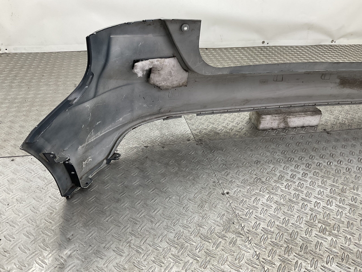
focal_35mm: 29
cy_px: 136
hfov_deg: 61.7
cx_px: 181
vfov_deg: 48.2
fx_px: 303
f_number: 1.8
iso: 32
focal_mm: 3
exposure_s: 1/100
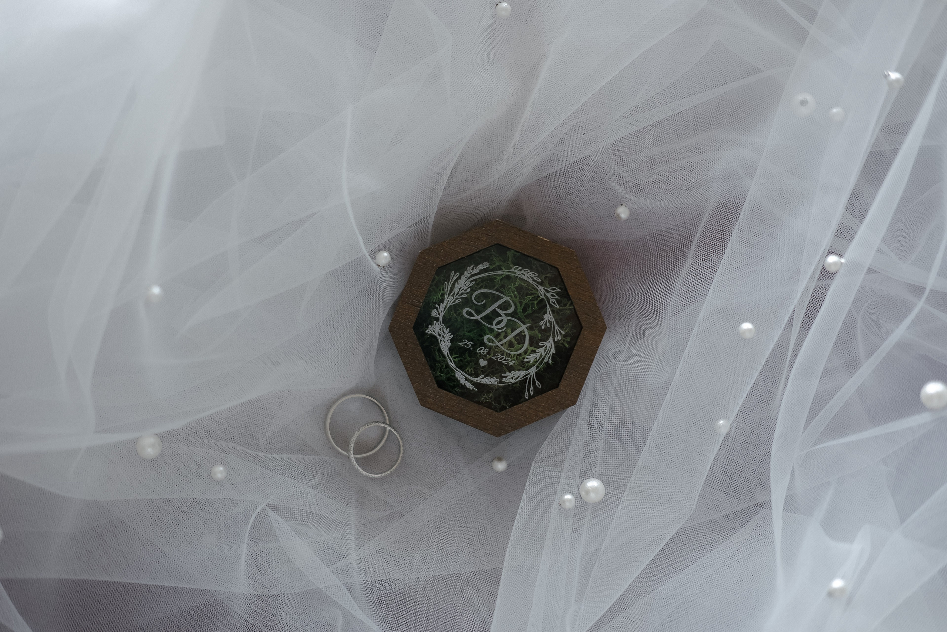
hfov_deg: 37.5
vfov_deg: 25.5
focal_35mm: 53
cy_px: 316
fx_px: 1394
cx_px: 474
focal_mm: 35
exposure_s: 1/200
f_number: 2
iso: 400
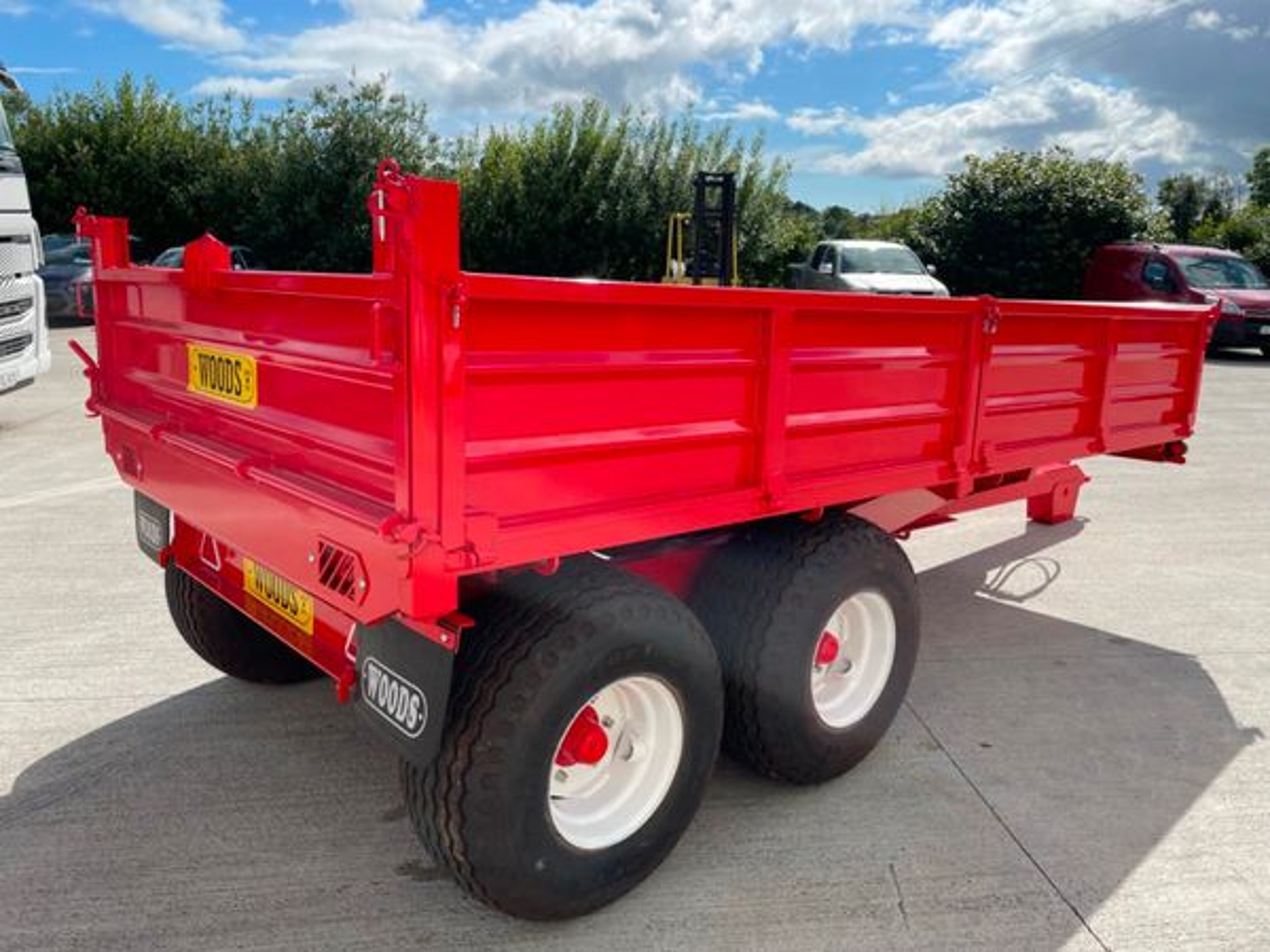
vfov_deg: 53.1
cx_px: 635
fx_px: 954
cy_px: 476
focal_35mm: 26
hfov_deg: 67.3
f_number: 1.6
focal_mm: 4.2
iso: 32
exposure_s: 1/3205
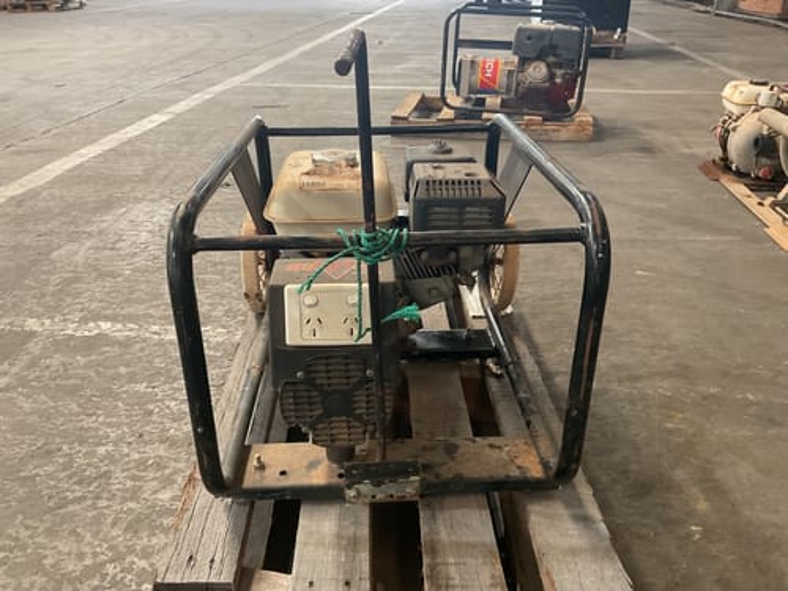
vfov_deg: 48.2
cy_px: 296
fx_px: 660
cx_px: 394
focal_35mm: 29
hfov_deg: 61.7
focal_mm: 3
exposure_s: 1/50
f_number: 1.8
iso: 200
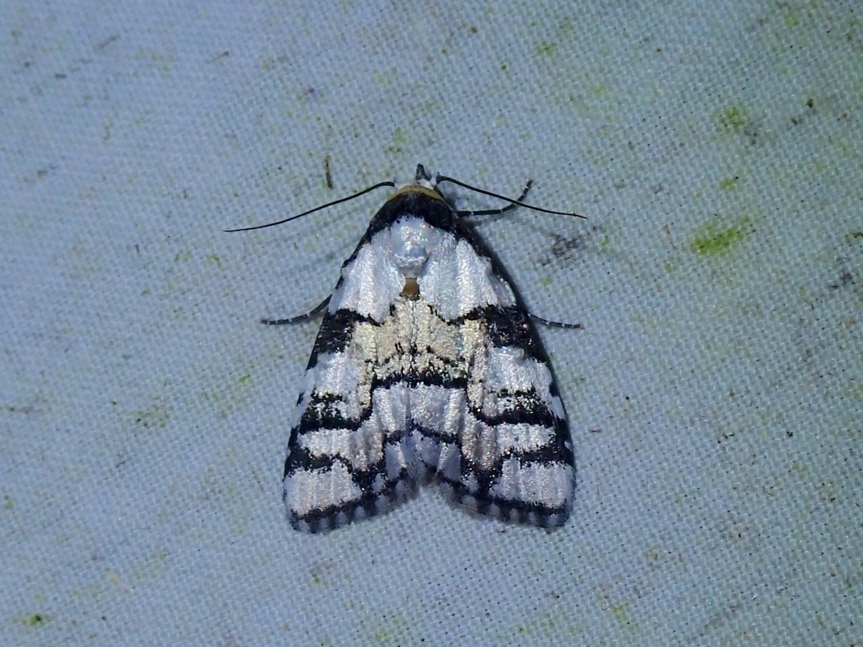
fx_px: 2493
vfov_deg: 14.8
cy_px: 324
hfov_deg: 19.6
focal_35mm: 100
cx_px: 432
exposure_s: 1/400
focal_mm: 18
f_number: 18
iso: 100
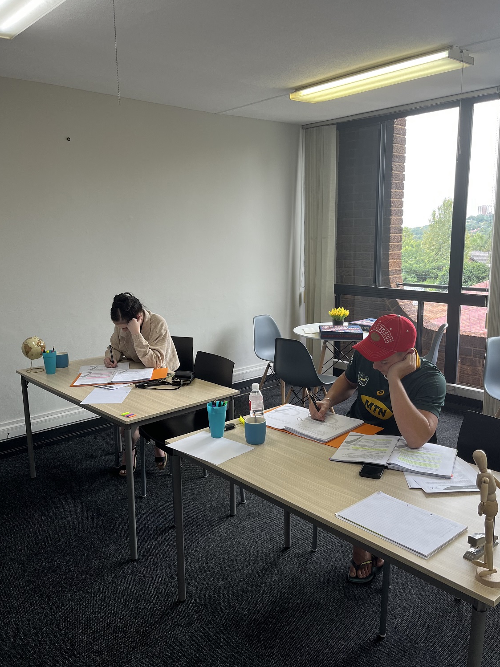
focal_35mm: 28
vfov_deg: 63.5
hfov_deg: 49.7
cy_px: 335
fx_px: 539
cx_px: 258
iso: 64
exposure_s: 1/100
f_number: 1.6
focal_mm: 5.1
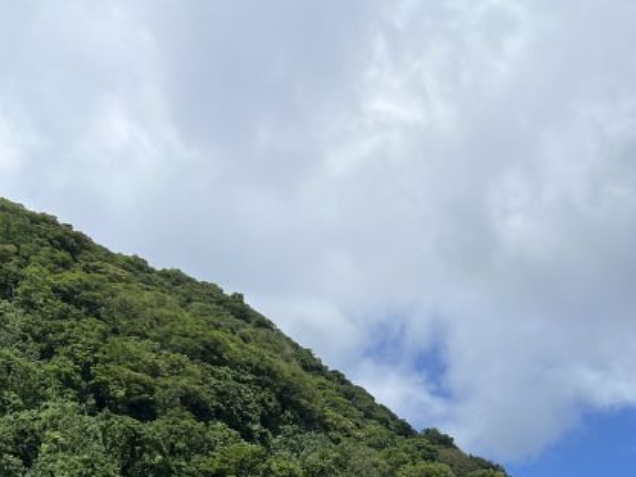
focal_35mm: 75
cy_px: 638
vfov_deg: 18.2
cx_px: 598
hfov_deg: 25.0
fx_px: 1378
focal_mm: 5.7
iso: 50
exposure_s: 1/4831
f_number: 1.5
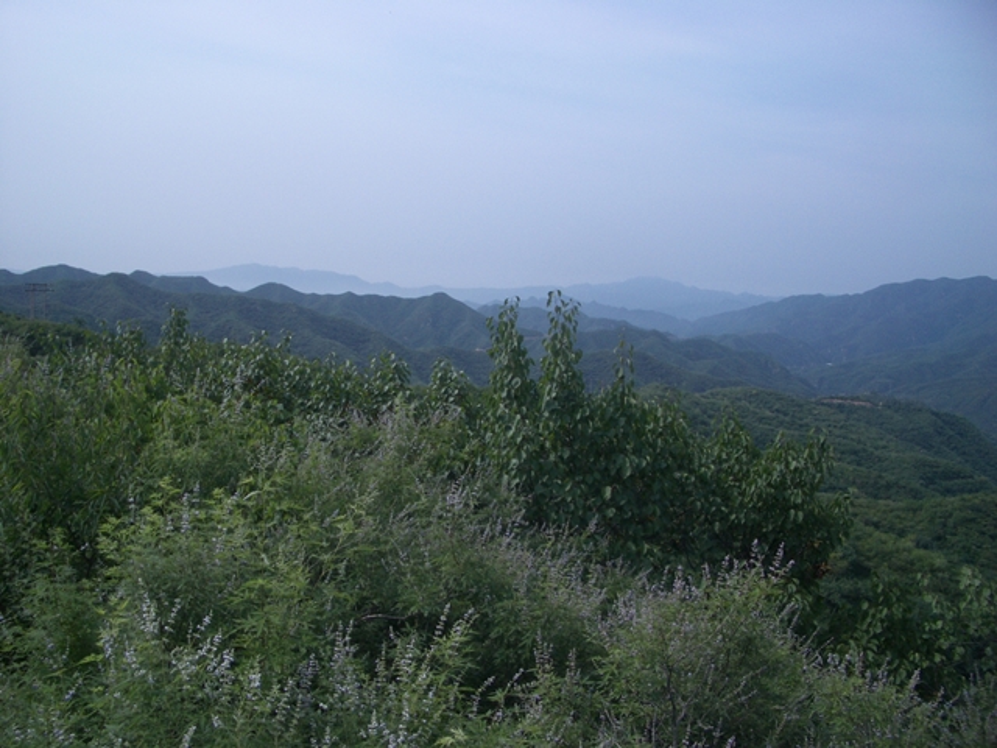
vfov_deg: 40.7
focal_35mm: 35
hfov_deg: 52.6
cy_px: 374
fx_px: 1008
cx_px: 498
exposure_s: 1/640
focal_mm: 5.8
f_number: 4.3
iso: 50
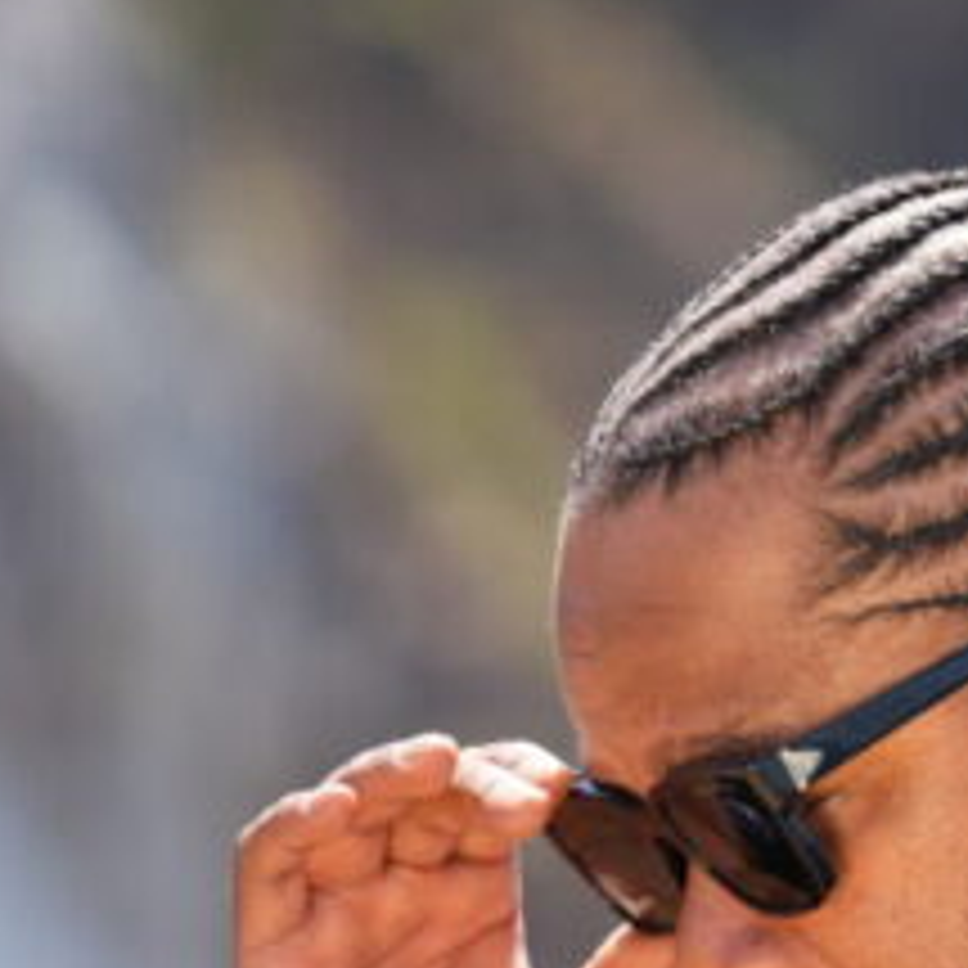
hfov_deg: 2.9
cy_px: 984
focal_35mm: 609
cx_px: 1040
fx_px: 19267
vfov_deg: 2.9
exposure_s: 1/400
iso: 100
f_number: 4
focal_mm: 200
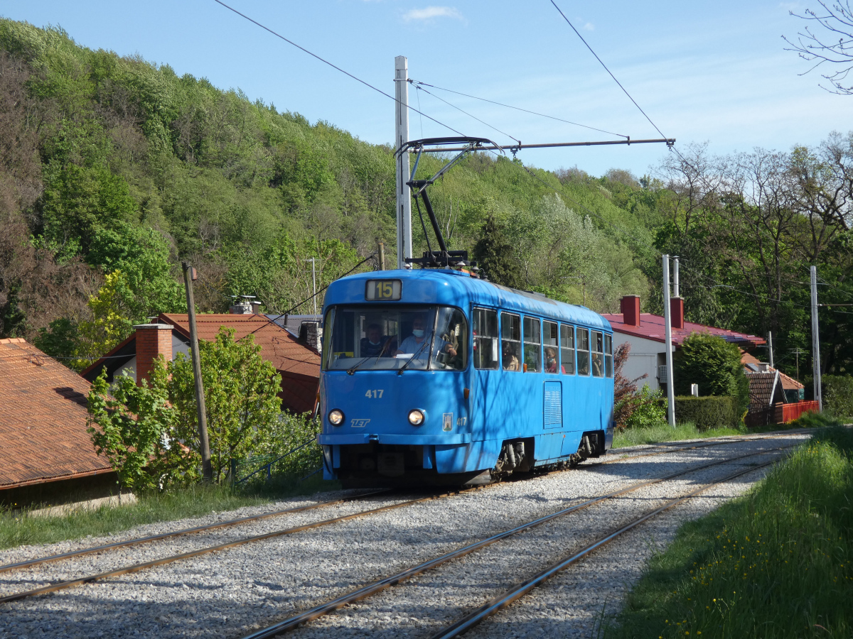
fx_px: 1774
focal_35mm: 72
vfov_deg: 20.4
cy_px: 320
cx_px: 426
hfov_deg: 27.0
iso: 80
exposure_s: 1/320
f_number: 4.3
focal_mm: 12.9
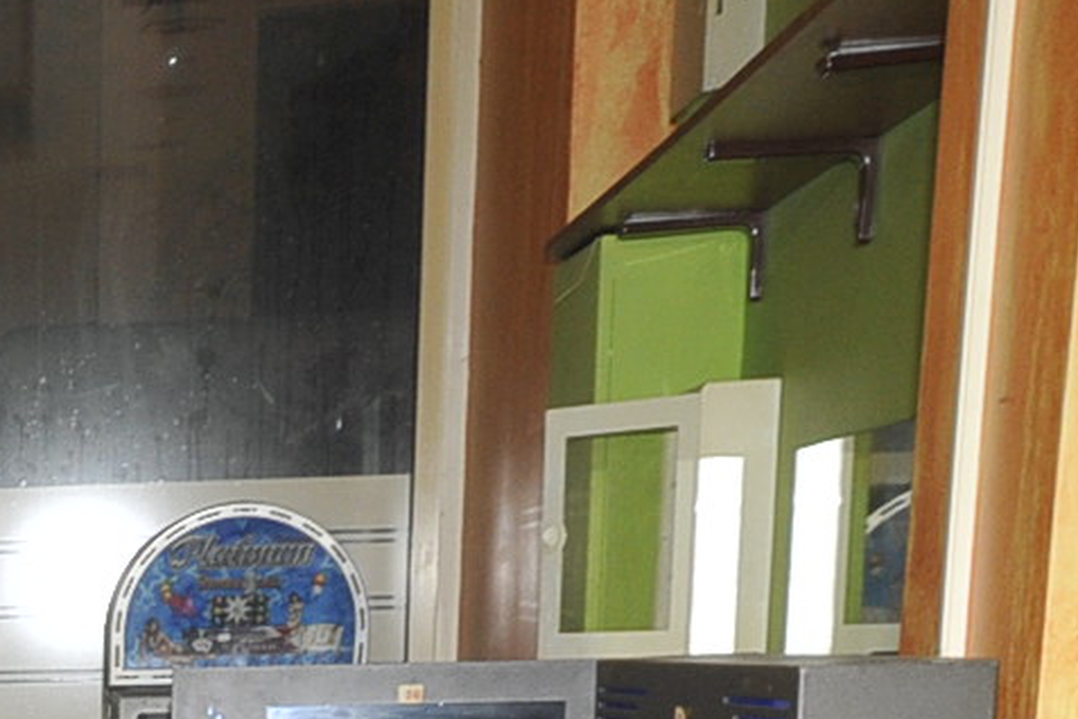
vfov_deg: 11.6
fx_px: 3204
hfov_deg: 16.0
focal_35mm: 107
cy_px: 1411
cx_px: -913
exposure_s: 1/60
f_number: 11
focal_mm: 24
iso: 1800
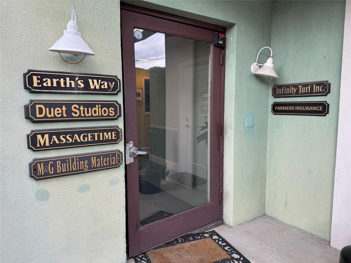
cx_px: 176
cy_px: 132
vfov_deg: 56.8
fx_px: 243
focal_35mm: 24
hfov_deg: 71.6
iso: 64
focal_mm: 6.76
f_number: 1.78
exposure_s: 1/212
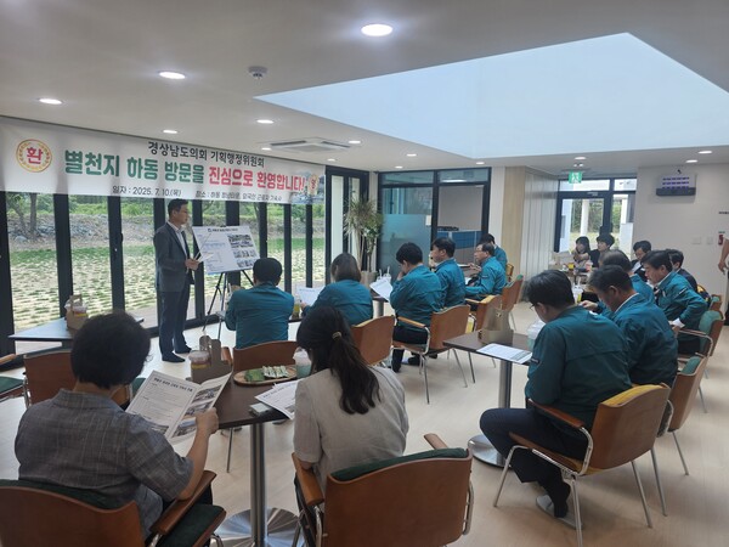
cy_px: 274
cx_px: 364
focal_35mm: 23
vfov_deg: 58.9
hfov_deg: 73.9
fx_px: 484
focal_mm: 6.3
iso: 40
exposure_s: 1/120
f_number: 1.7
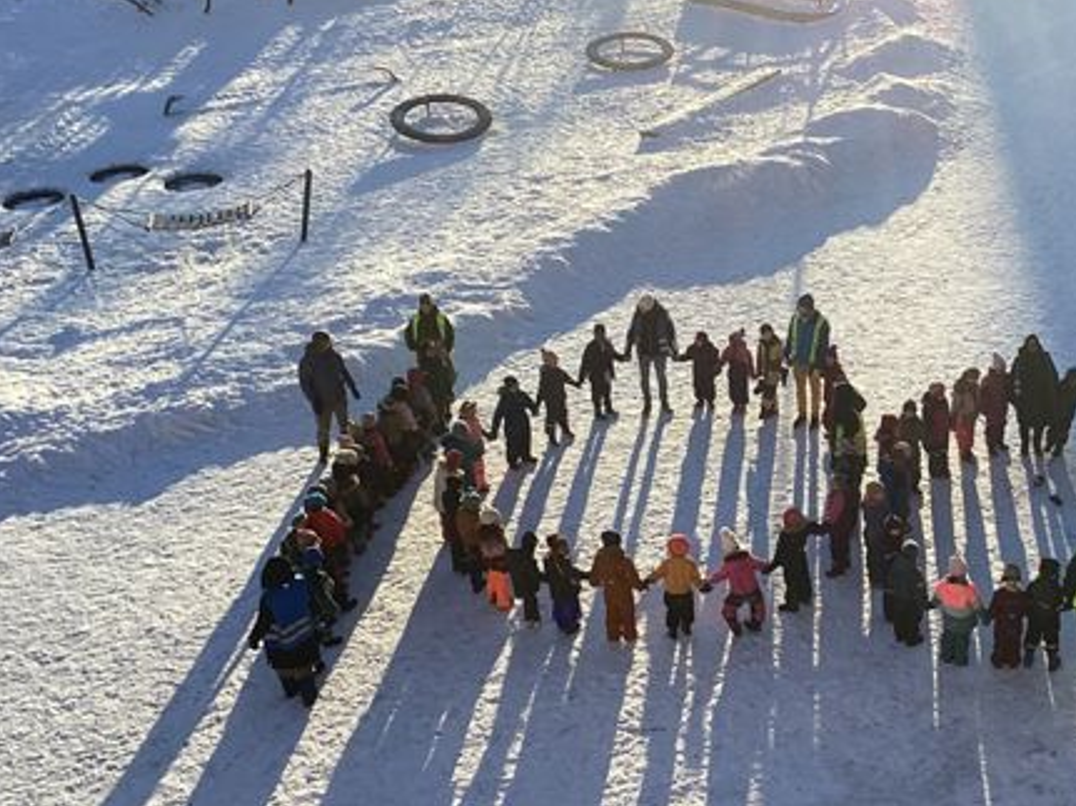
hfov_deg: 35.8
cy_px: 409
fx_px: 1616
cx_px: 836
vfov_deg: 28.0
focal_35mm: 52
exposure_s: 1/970
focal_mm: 3.3
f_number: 2.4
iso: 25
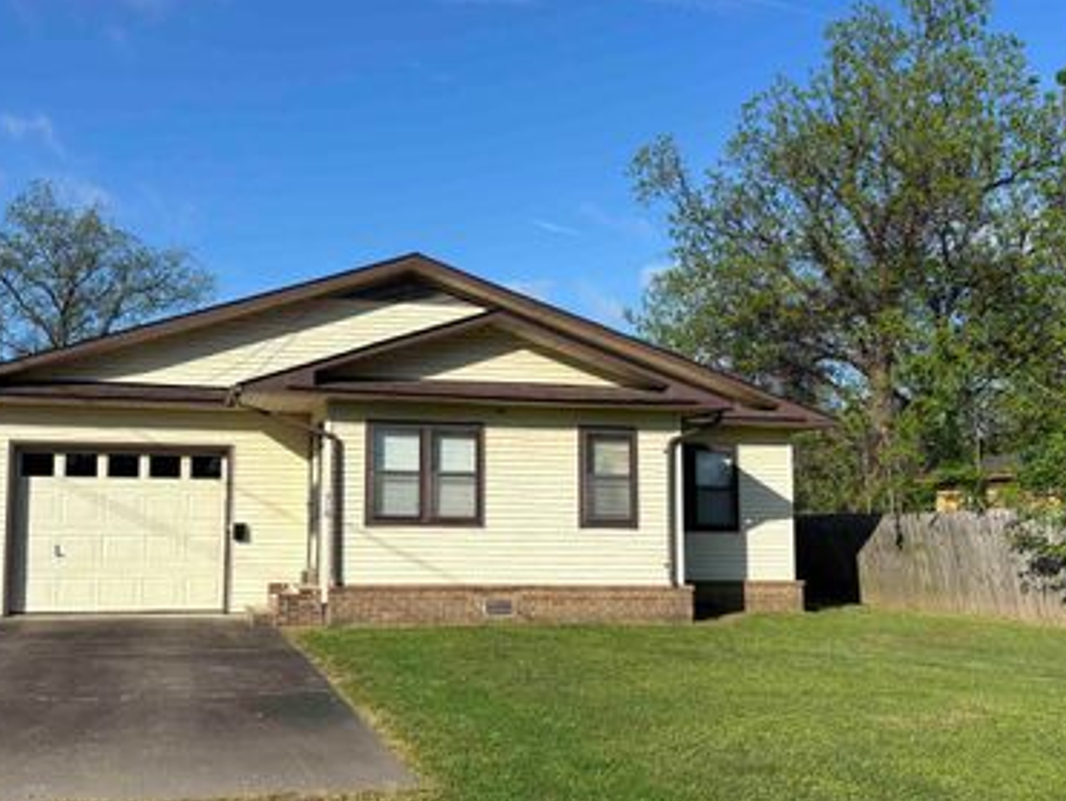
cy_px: 441
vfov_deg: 40.7
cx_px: 402
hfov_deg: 52.0
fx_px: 1079
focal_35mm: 35
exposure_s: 1/3788
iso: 50
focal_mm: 5.96
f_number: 1.6
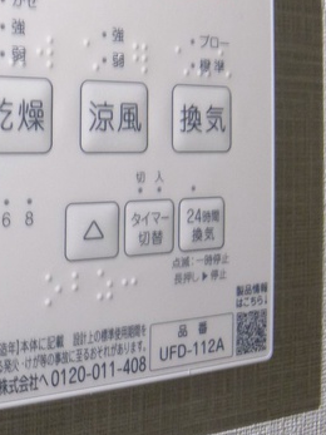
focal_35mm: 101
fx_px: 1269
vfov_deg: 19.2
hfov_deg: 14.5
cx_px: 24
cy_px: 65
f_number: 2.7
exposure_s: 1/8
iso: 400
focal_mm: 10.7
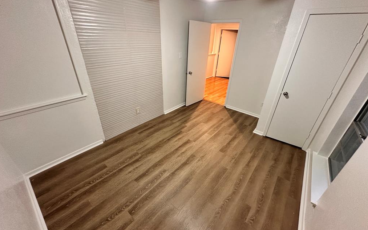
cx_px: 184
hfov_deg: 101.5
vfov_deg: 74.8
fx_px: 150
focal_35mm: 15
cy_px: 117
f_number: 2.2
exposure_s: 1/60
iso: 500
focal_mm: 2.22
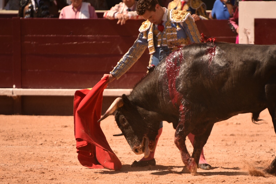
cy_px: 91
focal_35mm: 451
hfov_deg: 4.6
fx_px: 3456
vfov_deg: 3.0
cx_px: 156
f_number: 5.6
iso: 200
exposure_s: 1/1000
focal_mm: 300
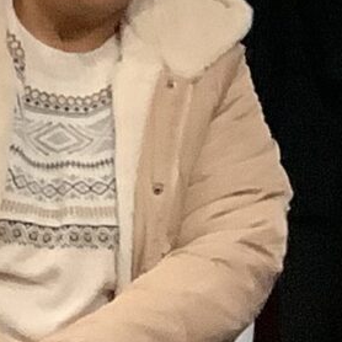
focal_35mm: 252
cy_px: 146
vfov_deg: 6.9
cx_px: 764
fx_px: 2817
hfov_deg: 6.7
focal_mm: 3.3
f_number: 2.4
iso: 640
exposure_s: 1/30
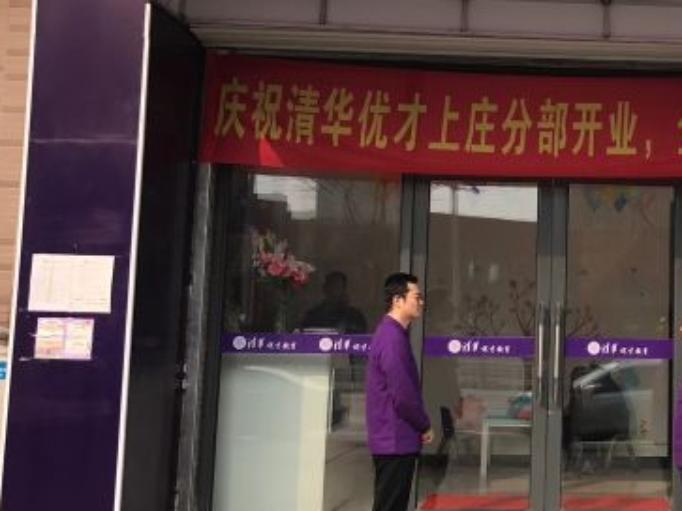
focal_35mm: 54
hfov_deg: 33.8
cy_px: 221
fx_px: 1064
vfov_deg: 27.0
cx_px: 607
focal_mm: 3.99
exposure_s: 1/840
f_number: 1.8
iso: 20
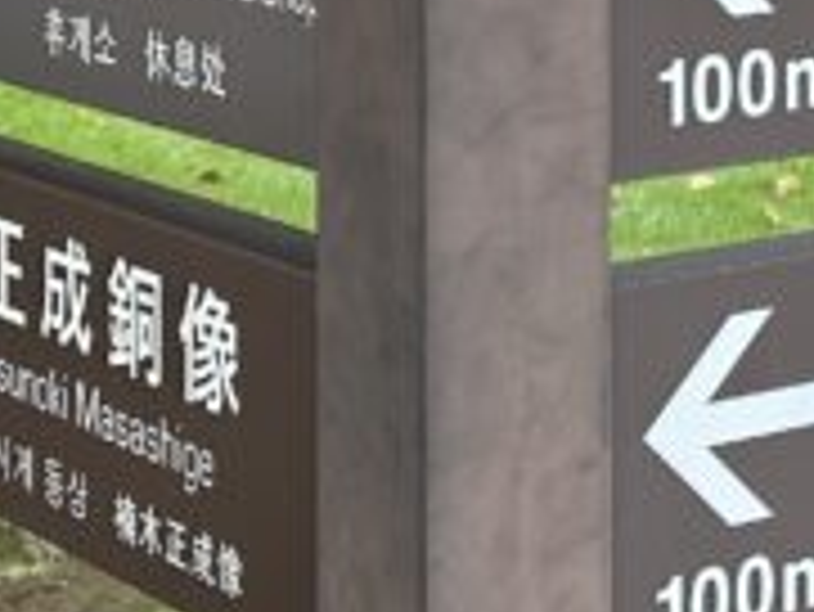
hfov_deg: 14.1
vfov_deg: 10.6
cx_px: 931
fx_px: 3200
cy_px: -288
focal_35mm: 136
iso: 80
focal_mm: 6.86
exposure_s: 1/663
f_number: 1.78
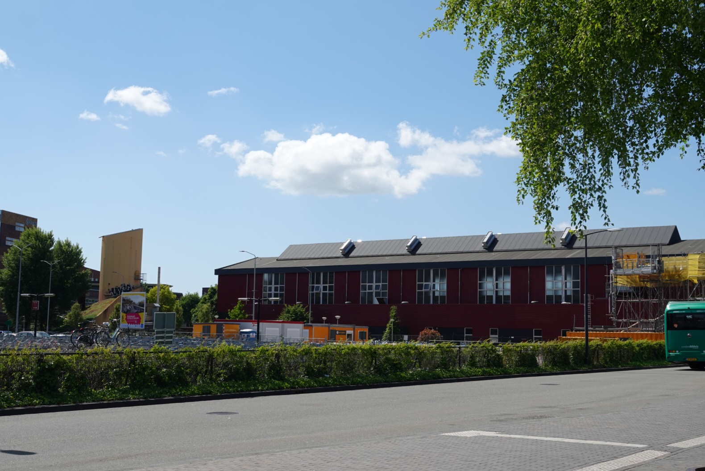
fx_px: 862
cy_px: 236
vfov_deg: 30.6
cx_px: 352
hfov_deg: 44.5
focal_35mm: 44
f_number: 4
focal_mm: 16.31
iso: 100
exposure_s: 1/1000
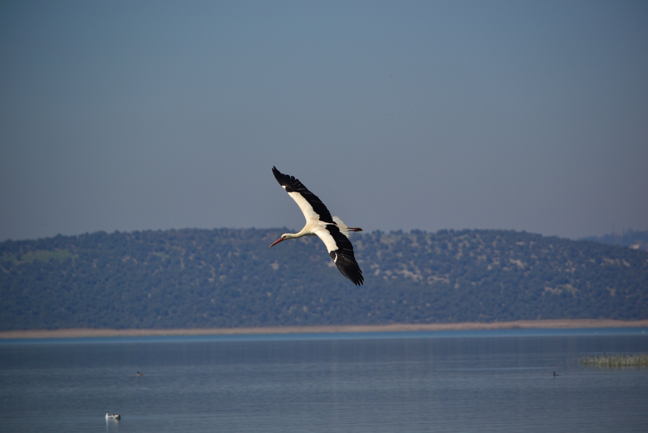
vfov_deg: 5.1
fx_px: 4860
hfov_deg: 7.6
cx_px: 324
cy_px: 216
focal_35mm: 270
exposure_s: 1/1250
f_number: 5
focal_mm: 180
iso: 100
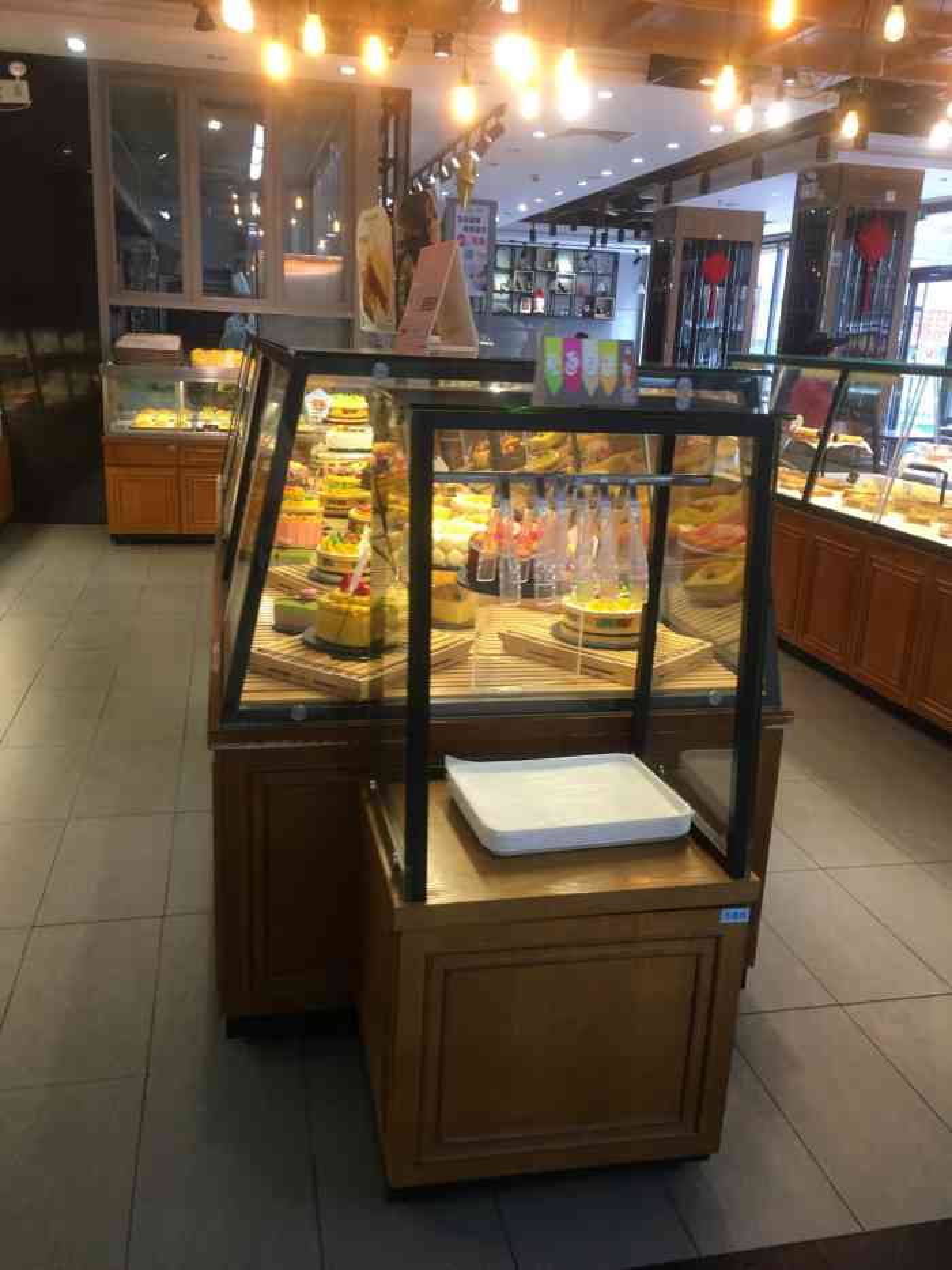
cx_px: 476
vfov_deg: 61.7
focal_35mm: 29
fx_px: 1063
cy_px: 635
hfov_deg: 48.2
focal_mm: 4.15
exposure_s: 1/33
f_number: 2.2
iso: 50
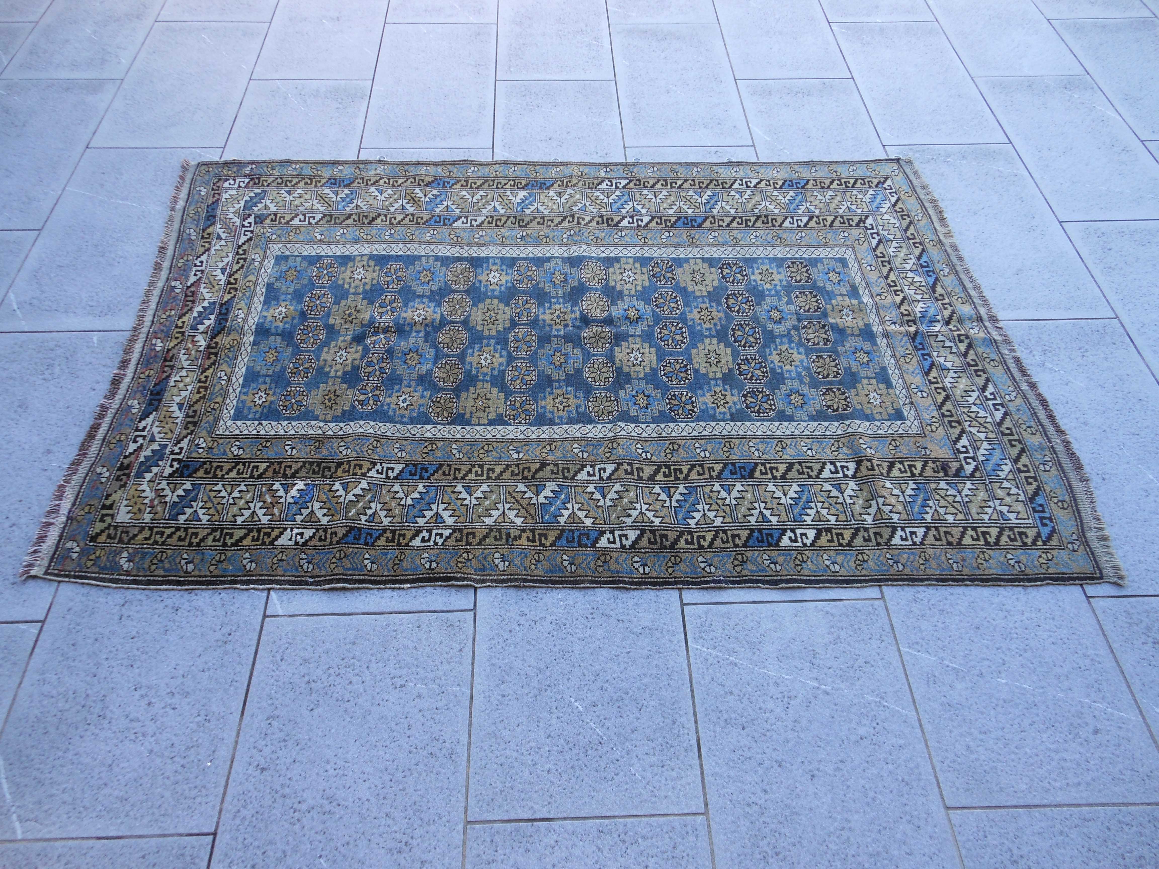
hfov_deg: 69.4
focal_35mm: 25
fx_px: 837
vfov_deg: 54.9
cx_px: 580
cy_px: 434
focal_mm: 4.5
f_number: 3.2
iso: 80
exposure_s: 1/50
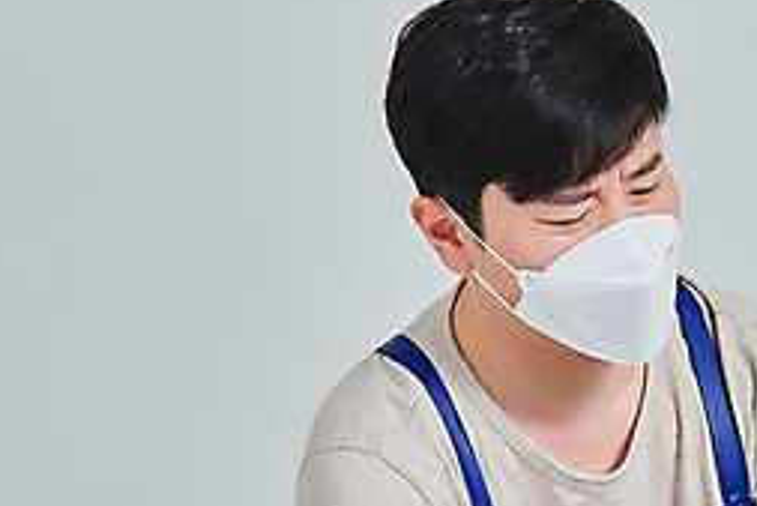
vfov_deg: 4.6
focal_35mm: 296
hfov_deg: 6.9
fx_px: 6228
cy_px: 458
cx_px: 827
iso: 100
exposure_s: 1/125
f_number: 14
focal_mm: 125
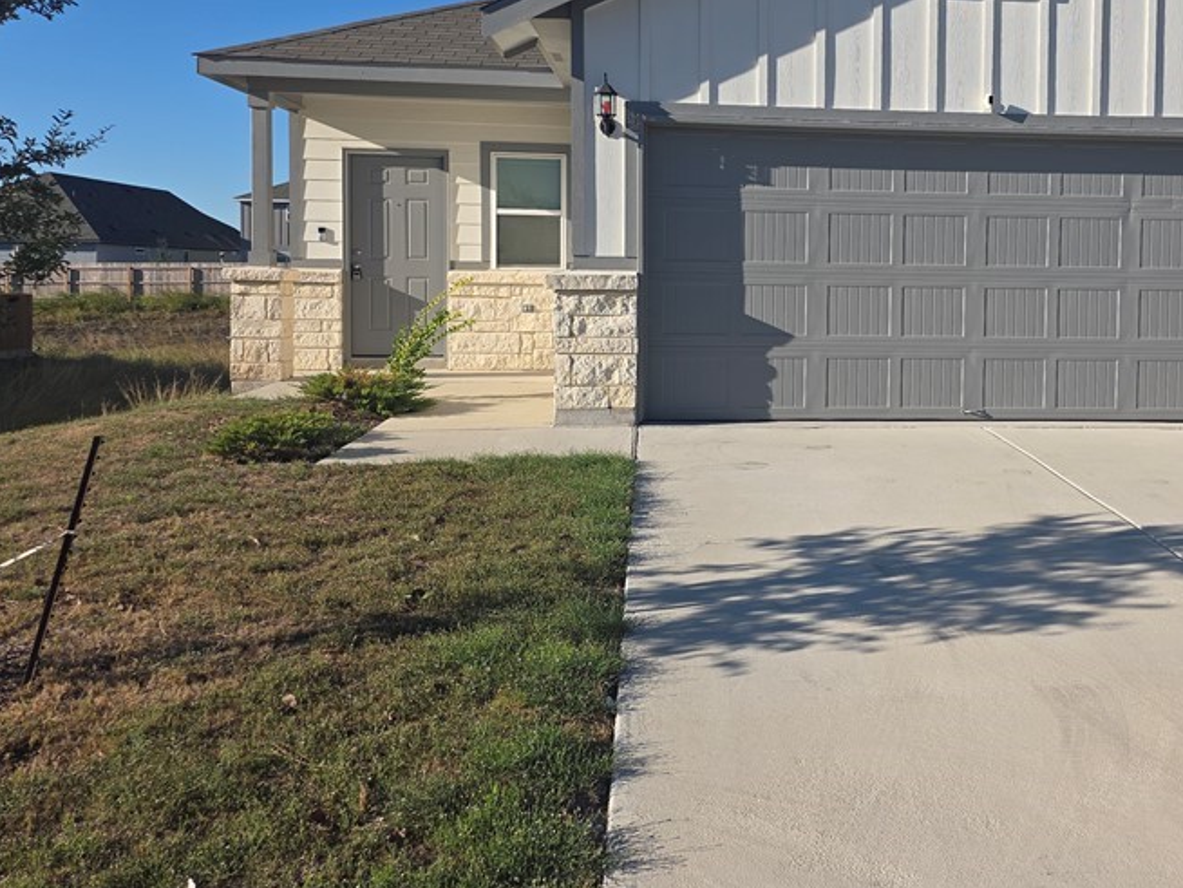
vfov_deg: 39.3
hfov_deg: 49.8
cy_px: 315
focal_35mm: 36
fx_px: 1231
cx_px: 850
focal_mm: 6.25
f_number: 1.7
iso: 12
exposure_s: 1/1011
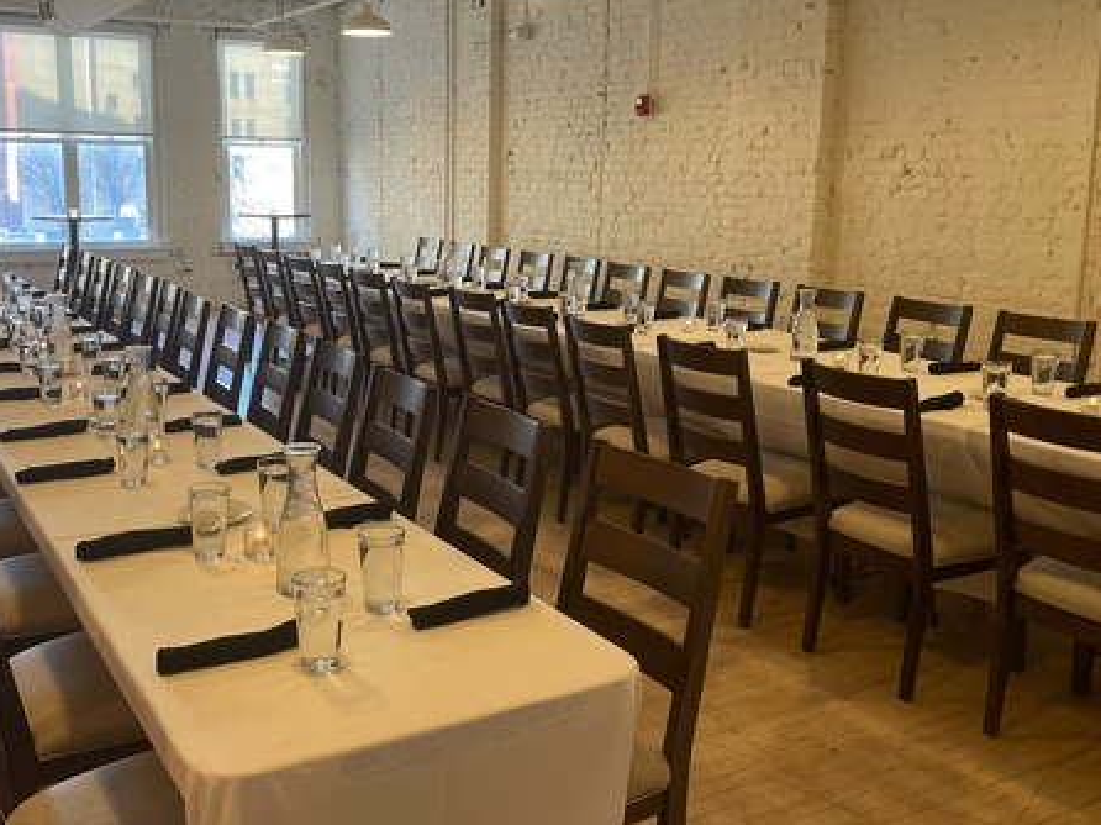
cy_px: 378
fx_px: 1113
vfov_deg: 40.6
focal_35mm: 35
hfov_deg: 52.4
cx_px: 459
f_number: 1.6
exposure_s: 1/60
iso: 200
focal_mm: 4.2
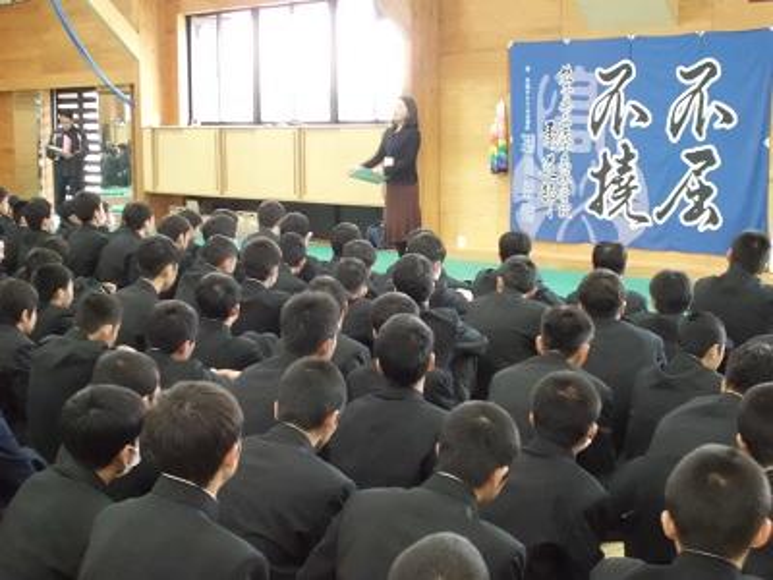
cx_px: 386
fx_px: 1273
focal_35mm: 57
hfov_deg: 33.8
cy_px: 290
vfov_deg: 25.7
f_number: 4.9
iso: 800
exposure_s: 1/15
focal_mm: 10.3
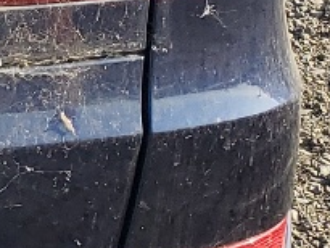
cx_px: -715
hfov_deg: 8.1
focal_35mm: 203
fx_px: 1936
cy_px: -158
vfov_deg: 7.2
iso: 50
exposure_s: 1/1250
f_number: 1.5
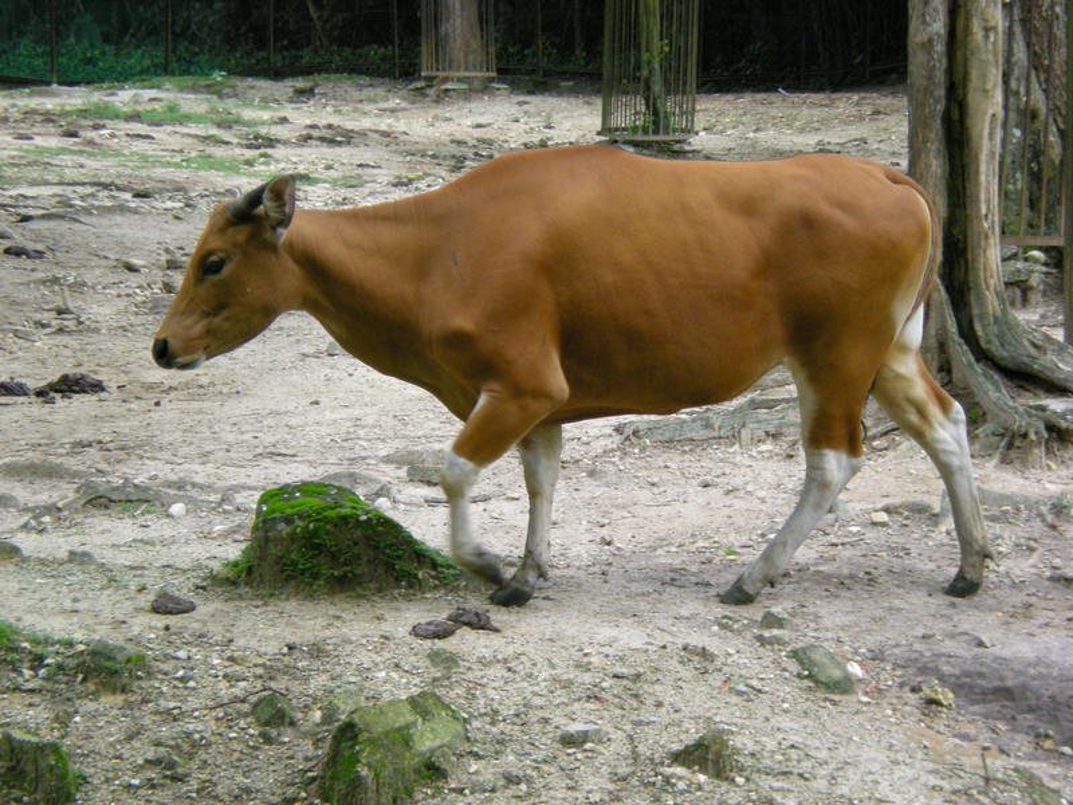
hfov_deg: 17.3
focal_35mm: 114
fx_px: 3534
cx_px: 536
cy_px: 402
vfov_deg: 13.0
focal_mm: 18.9
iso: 235
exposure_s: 1/125
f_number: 5.9
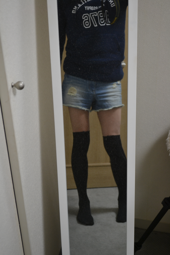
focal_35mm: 54
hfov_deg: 25.1
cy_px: 128
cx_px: 85
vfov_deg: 36.9
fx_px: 382
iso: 560
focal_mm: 36
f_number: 5
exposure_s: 1/15
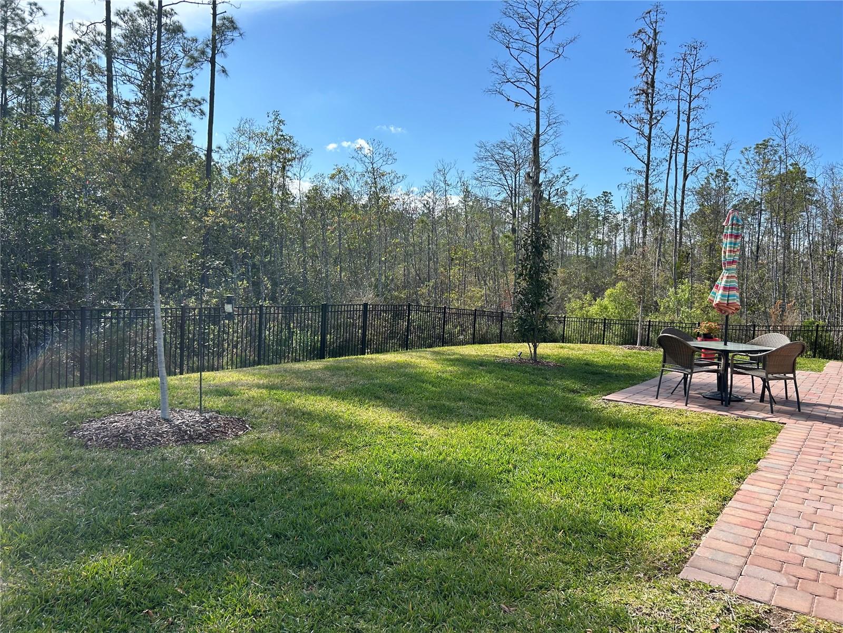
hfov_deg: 67.3
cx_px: 422
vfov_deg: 53.1
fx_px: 633
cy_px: 316
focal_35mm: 26
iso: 50
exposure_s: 1/2632
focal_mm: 5.7
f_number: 1.5
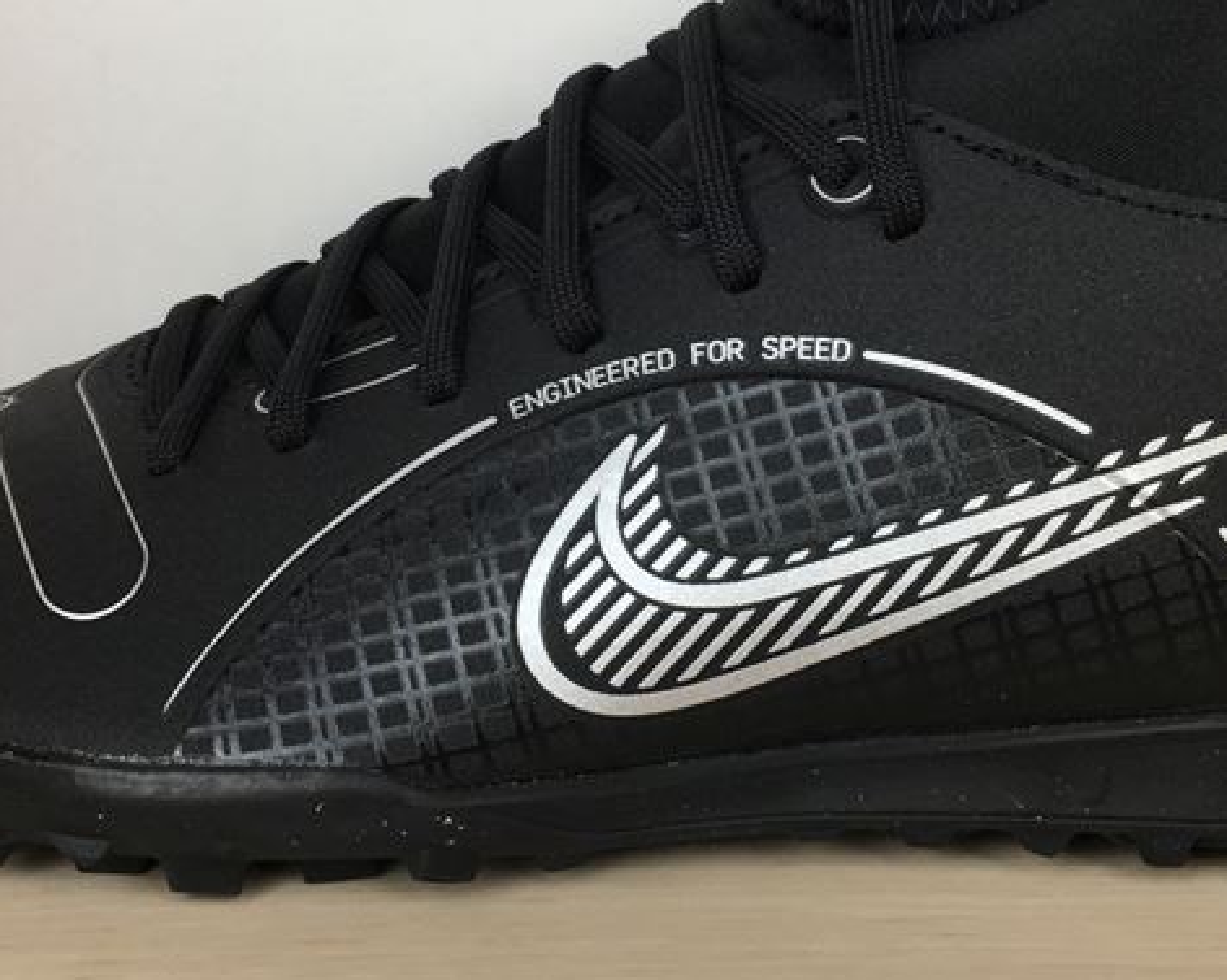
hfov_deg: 38.8
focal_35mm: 48
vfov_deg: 31.3
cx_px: 637
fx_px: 1742
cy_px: 361
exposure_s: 1/120
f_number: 2.2
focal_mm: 4.15
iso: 40
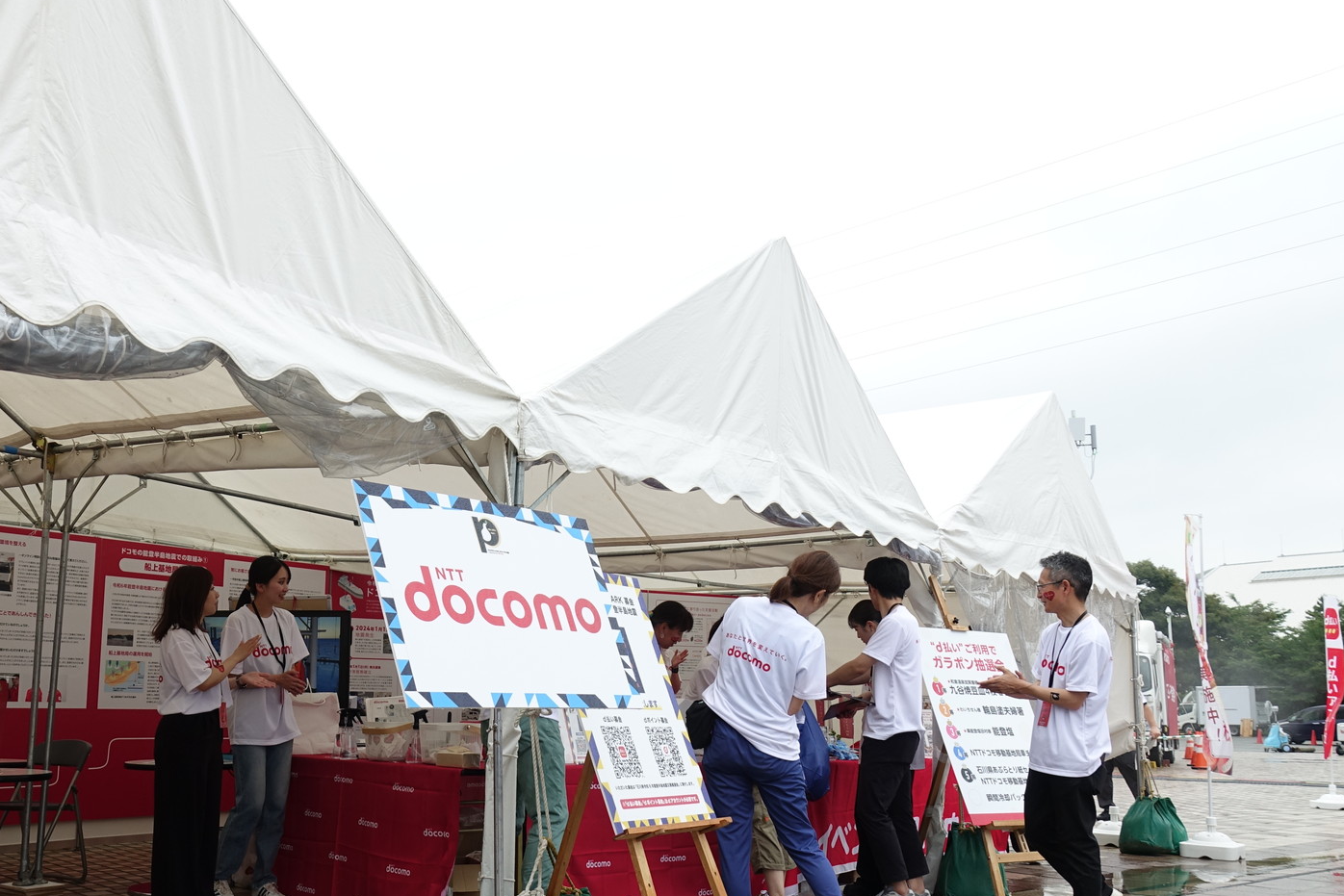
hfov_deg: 56.4
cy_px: 563
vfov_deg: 39.7
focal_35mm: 33
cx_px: 493
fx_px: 1232
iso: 100
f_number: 2.8
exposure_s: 1/250
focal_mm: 8.8
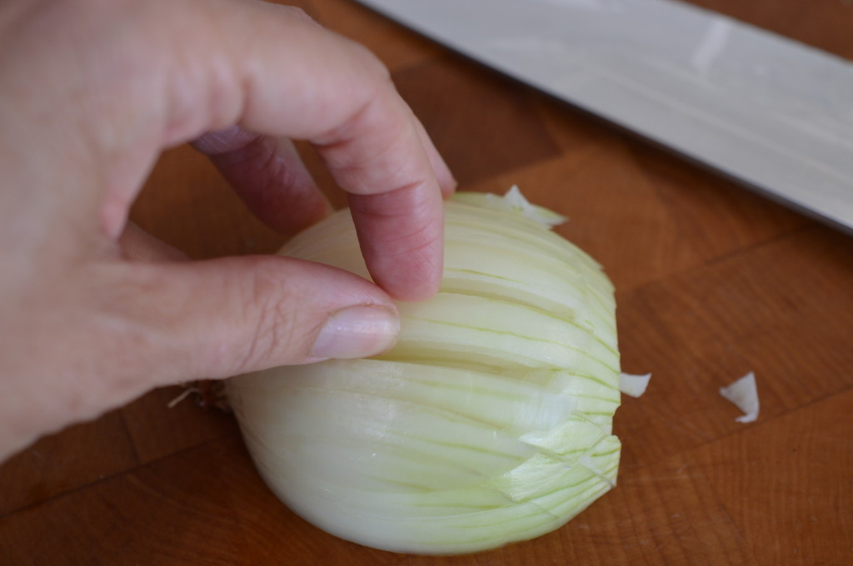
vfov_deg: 22.6
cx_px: 426
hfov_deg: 33.4
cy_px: 283
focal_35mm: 60
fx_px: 1420
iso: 400
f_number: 5
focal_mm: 40
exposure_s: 1/100
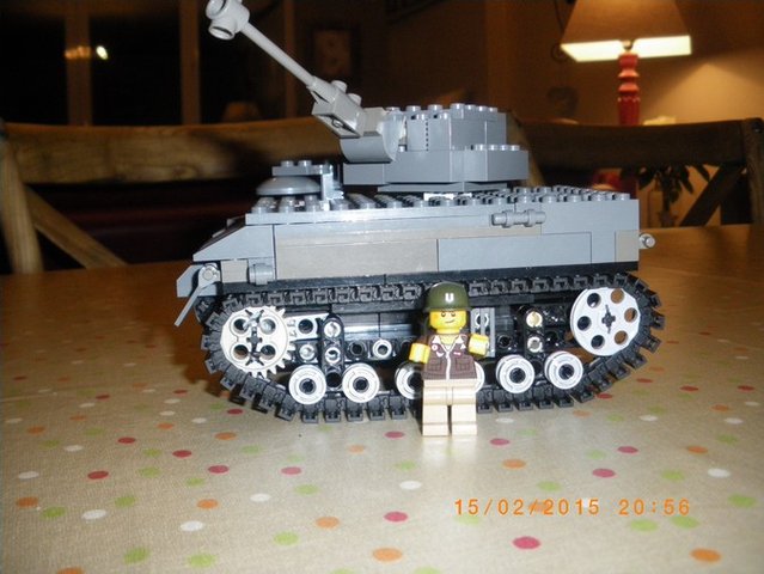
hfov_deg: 51.3
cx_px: 382
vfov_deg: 39.7
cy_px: 287
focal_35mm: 36
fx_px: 795
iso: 400
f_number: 3.5
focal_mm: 6.3
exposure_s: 1/50
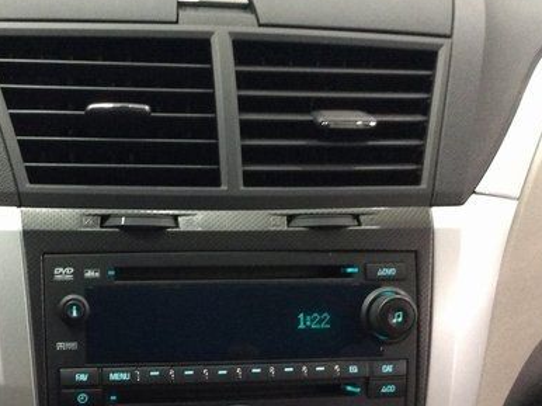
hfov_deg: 35.6
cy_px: 316
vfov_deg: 27.0
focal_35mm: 53
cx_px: 152
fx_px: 829
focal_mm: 3.3
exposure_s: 1/24
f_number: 2.4
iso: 200
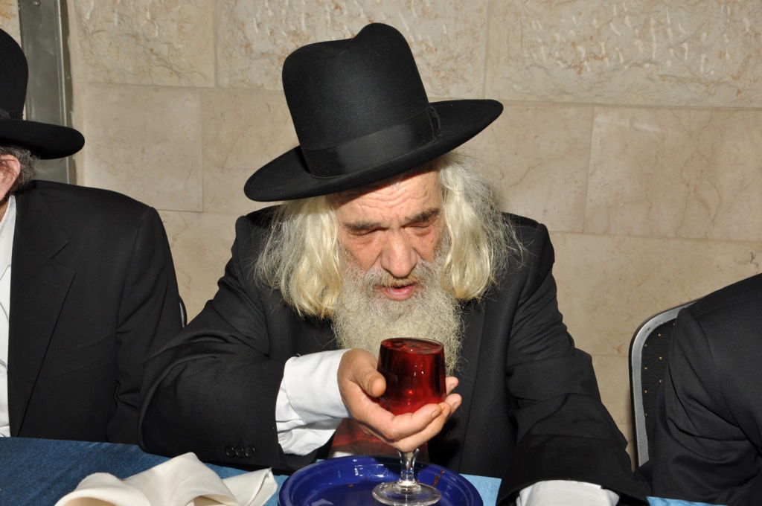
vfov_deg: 28.0
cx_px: 381
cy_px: 253
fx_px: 1015
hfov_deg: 41.2
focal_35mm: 48
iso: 250
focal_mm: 32
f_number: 7.1
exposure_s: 1/60
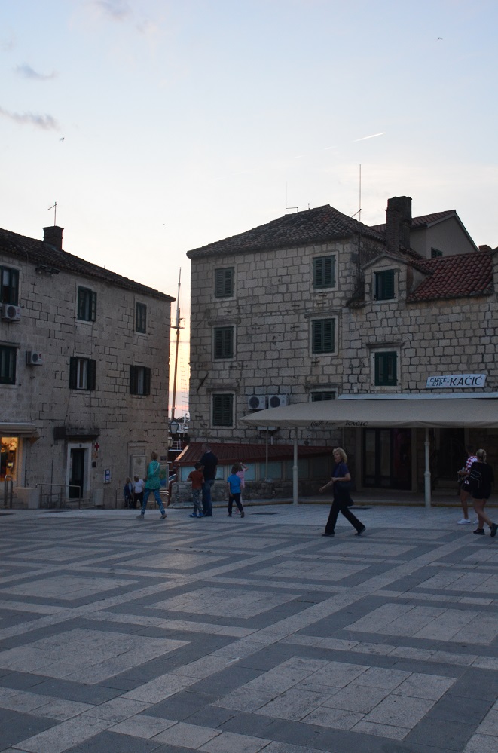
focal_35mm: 36
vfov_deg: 53.2
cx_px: 249
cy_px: 376
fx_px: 751
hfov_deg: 36.7
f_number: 6.3
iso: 800
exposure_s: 1/100
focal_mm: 24
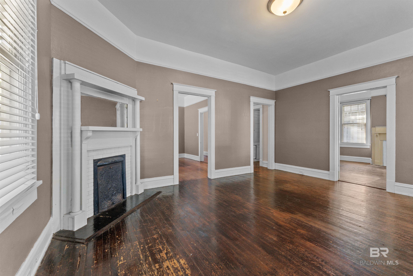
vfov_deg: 81.3
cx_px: 206
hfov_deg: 104.2
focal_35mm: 14
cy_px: 138
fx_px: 161
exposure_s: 1/5
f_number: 7.1
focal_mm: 14
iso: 400
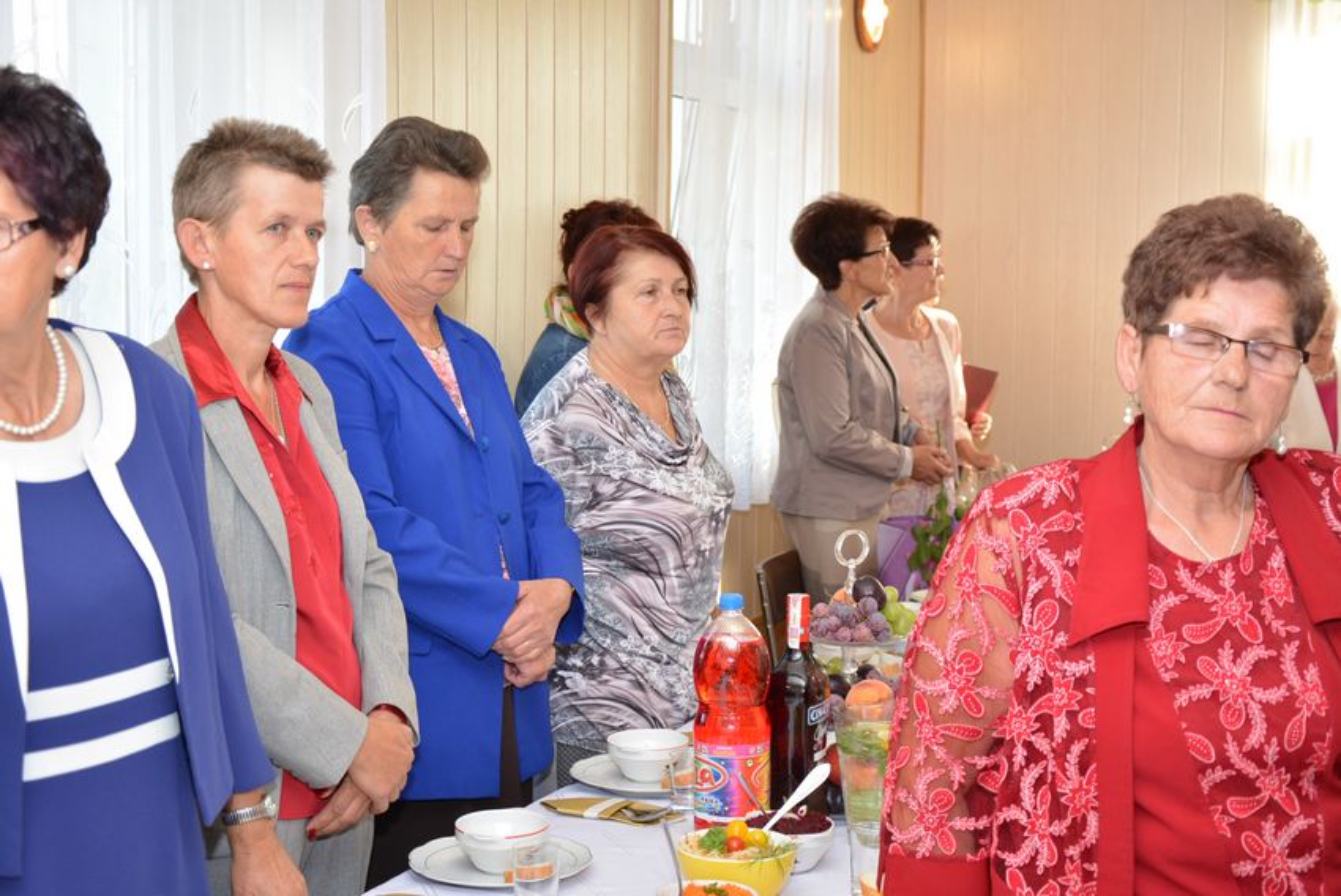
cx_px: 670
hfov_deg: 37.8
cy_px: 448
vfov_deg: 25.8
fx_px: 1957
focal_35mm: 52
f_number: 4.5
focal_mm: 35
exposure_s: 1/60
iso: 450
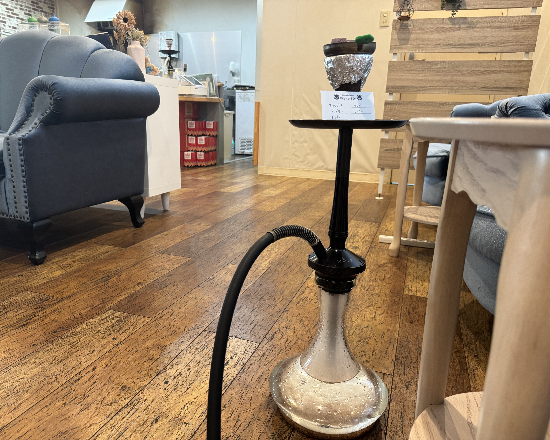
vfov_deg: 56.8
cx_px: 259
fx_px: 407
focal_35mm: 25
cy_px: 220
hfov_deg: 68.0
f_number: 1.78
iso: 320
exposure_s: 1/50
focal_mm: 6.76
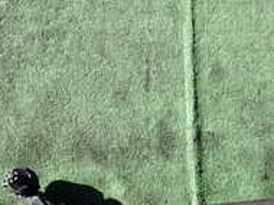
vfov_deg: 18.2
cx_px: 226
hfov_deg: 24.3
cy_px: 196
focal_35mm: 79
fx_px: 625
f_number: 2.8
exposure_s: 1/640
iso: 100
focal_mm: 4.5
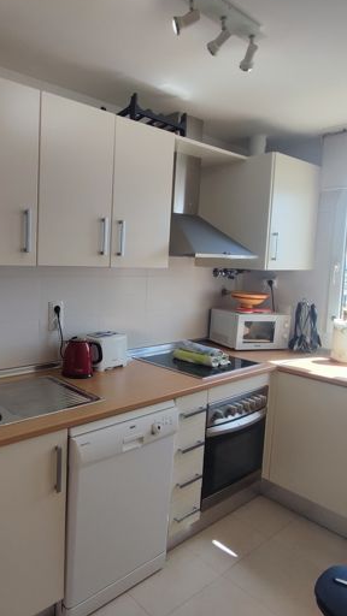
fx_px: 393
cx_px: 58
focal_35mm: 24
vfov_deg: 76.3
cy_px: 300
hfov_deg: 44.8
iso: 50
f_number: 2.2
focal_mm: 1.65
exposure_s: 1/339
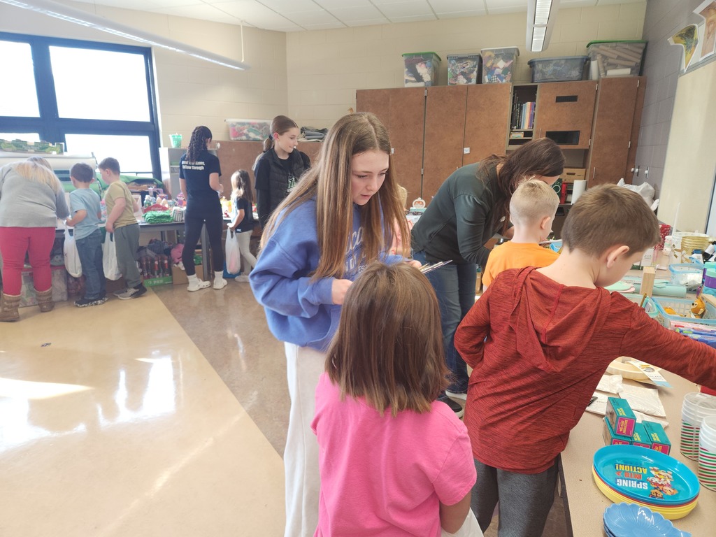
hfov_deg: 73.9
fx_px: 476
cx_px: 358
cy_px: 268
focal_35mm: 23
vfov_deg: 58.9
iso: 50
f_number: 1.8
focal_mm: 5.4
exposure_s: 1/60
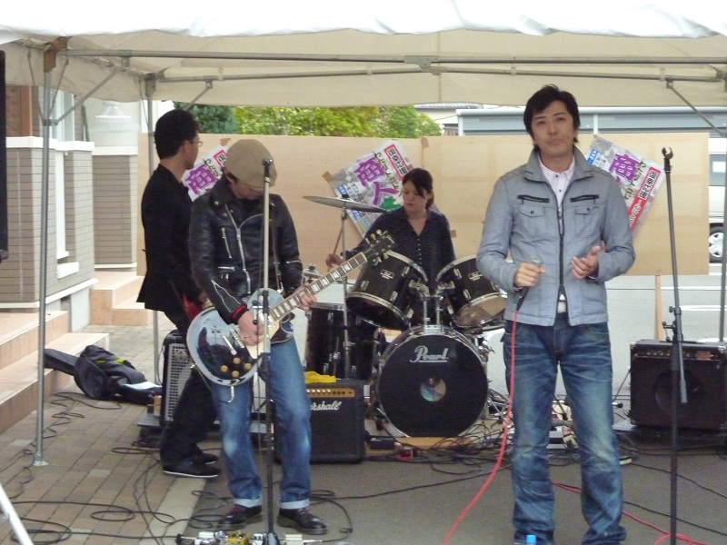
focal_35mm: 83
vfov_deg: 17.8
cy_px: 272
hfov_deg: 23.6
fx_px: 1743
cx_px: 364
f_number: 4.2
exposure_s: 1/160
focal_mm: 13.7
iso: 1250
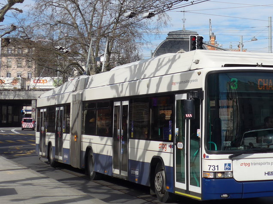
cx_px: 209
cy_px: 77
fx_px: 655
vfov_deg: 17.8
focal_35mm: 83
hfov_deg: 23.3
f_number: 2.8
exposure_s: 1/2000
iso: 80
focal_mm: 9
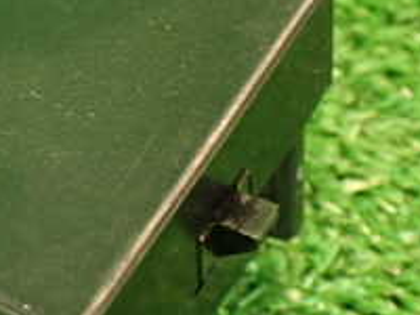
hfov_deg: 18.9
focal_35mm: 96
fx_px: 1165
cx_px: -132
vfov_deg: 15.4
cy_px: 103
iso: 500
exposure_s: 1/30
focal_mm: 5.79
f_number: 2.4
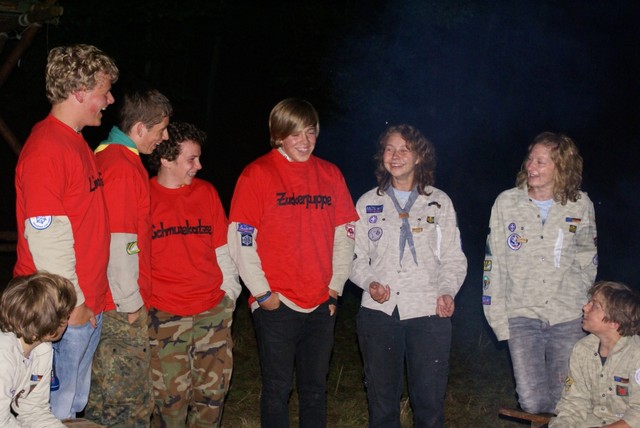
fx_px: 1201
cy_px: 214
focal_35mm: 68
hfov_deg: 29.8
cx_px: 320
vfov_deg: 20.2
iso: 400
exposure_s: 1/60
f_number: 5.6
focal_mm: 45
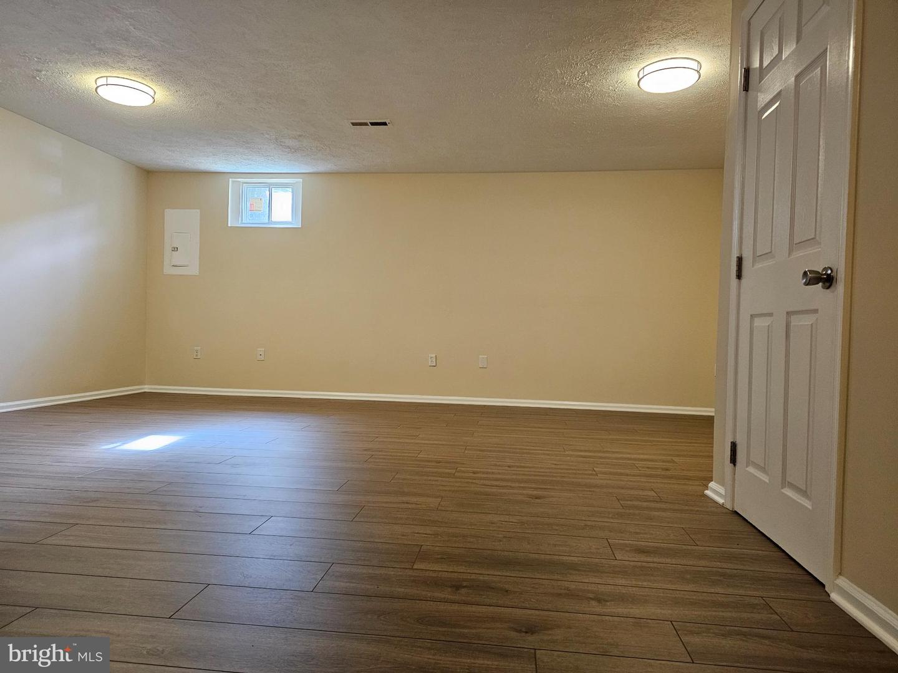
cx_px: 449
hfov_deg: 73.9
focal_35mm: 23
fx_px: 597
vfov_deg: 58.9
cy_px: 336
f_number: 1.7
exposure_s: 1/170
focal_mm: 6.3
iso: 800
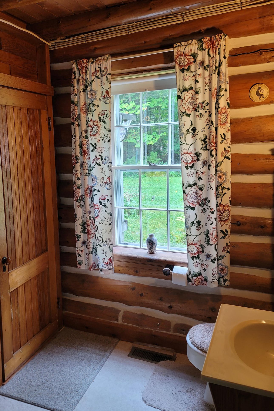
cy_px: 190
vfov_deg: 60.2
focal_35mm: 31
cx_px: 95
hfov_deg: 41.8
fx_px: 354
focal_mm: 7
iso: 200
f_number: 1.8
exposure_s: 1/60
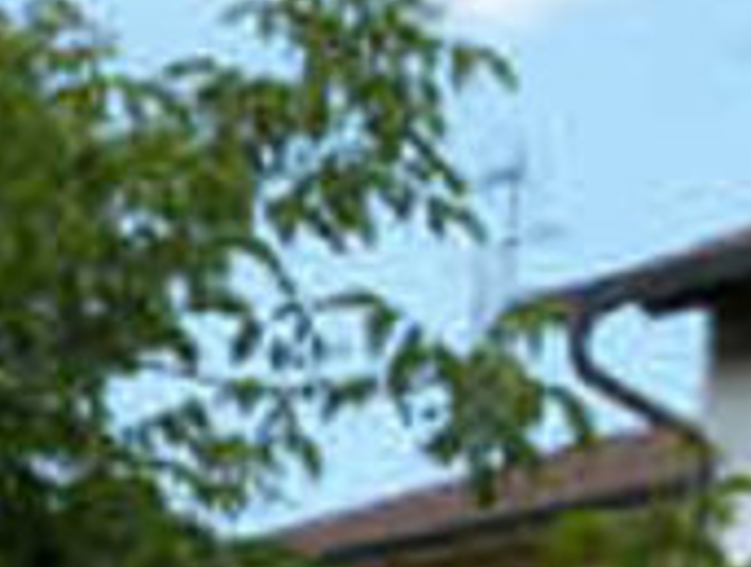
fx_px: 5174
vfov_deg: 6.1
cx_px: 2165
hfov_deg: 7.4
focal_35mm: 238
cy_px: 1103
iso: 100
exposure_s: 1/250
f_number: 5.6
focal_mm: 6.1
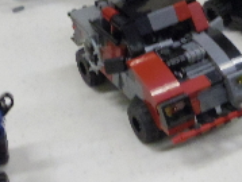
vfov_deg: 13.8
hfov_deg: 17.8
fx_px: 750
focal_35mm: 107
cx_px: 257
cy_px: 19
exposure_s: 1/50
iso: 1250
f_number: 4.5
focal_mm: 5.9
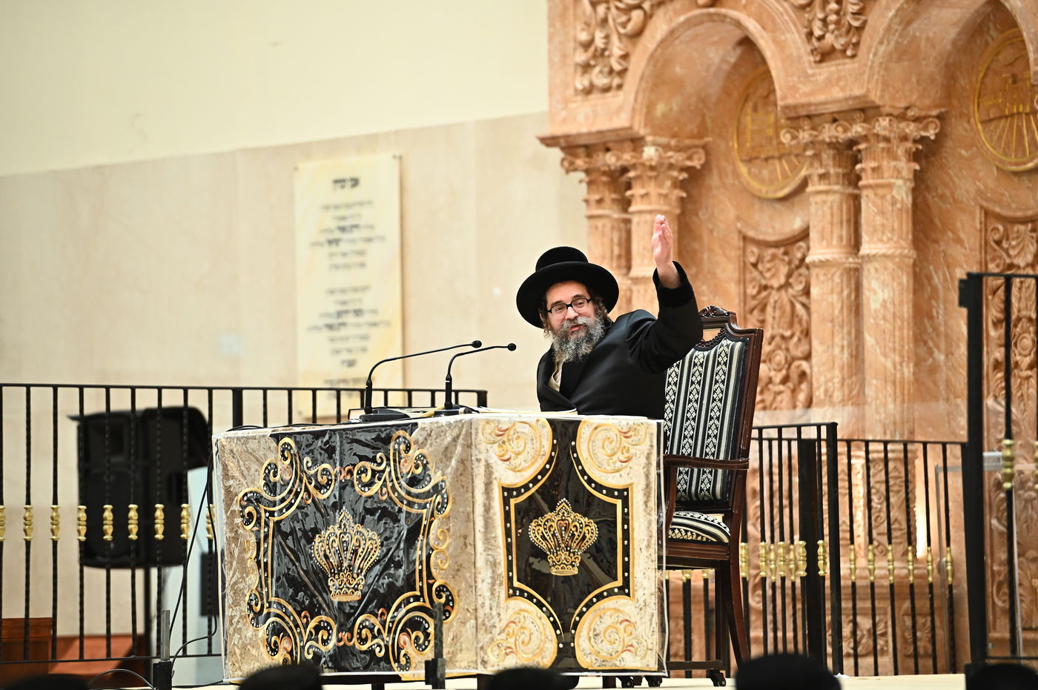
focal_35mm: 200
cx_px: 519
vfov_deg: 6.9
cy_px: 345
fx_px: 5762
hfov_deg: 10.3
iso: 2000
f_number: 4.5
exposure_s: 1/200
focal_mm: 200
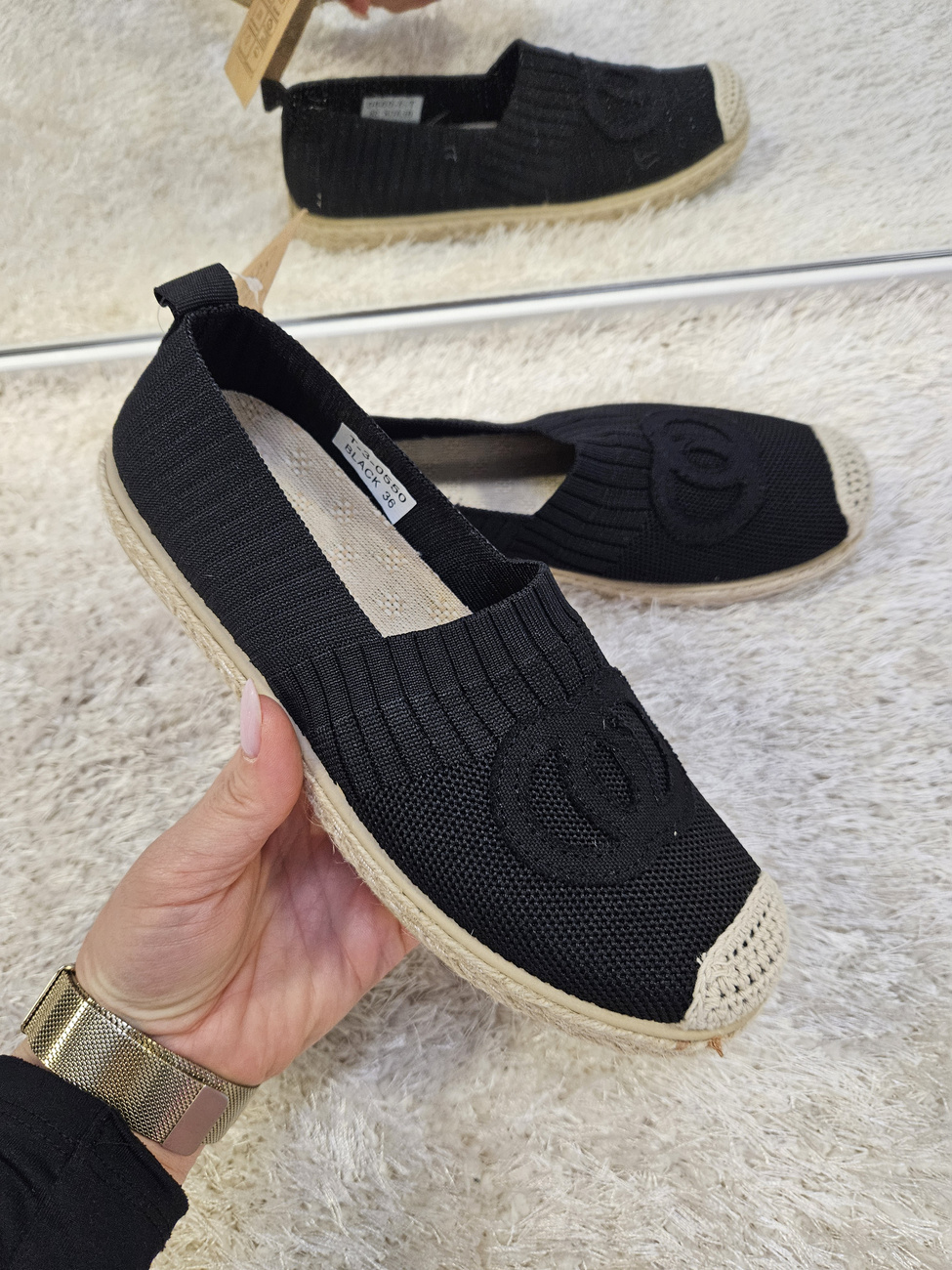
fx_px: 843
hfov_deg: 58.9
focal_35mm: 23
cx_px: 476
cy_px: 635
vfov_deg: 73.9
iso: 500
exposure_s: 1/100
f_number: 1.8
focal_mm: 5.4
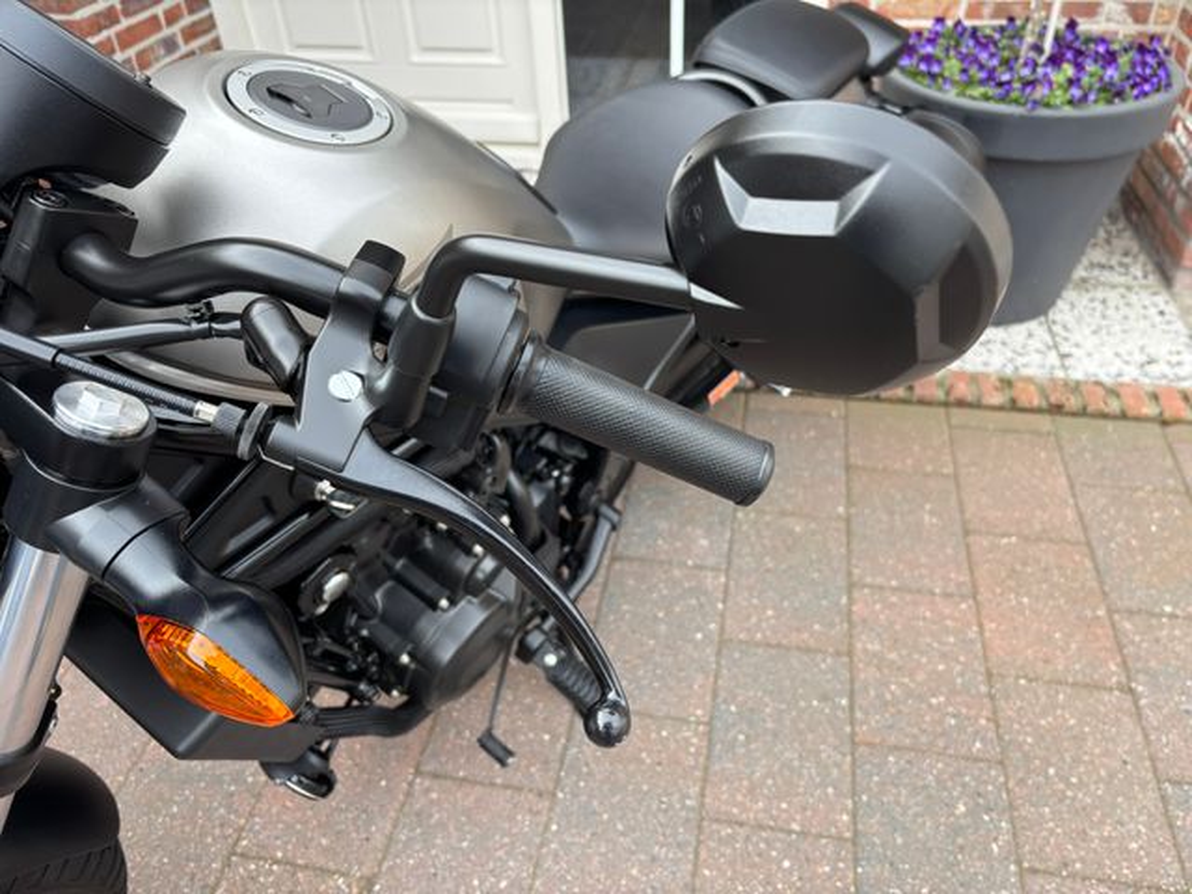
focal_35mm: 26
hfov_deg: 67.3
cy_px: 447
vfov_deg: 53.1
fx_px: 895
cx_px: 596
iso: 40
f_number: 1.6
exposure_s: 1/208
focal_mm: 5.96
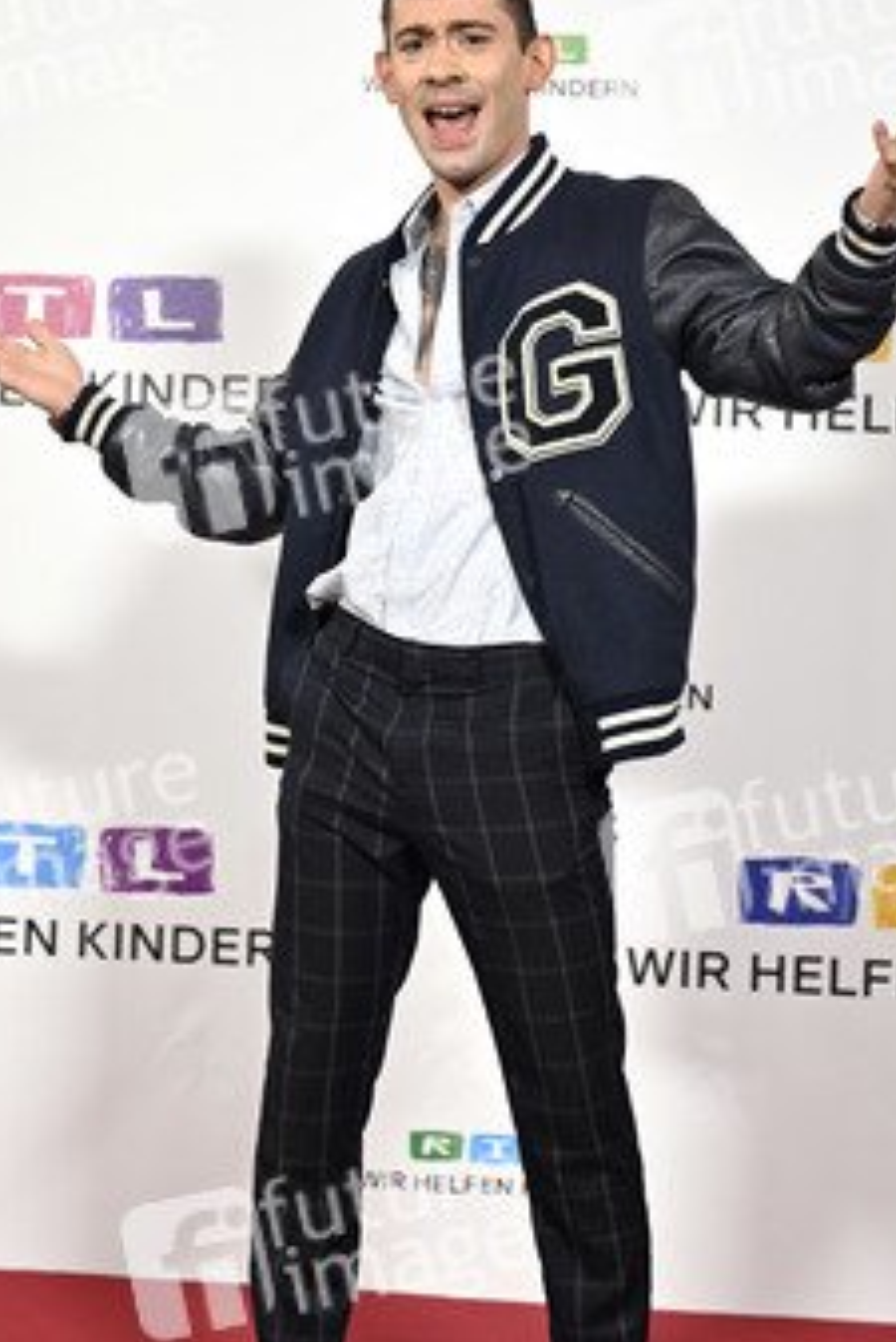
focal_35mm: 83
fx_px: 3095
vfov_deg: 24.5
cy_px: 649
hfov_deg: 16.5
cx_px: 442
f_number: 2.8
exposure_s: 1/250
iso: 800
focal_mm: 70
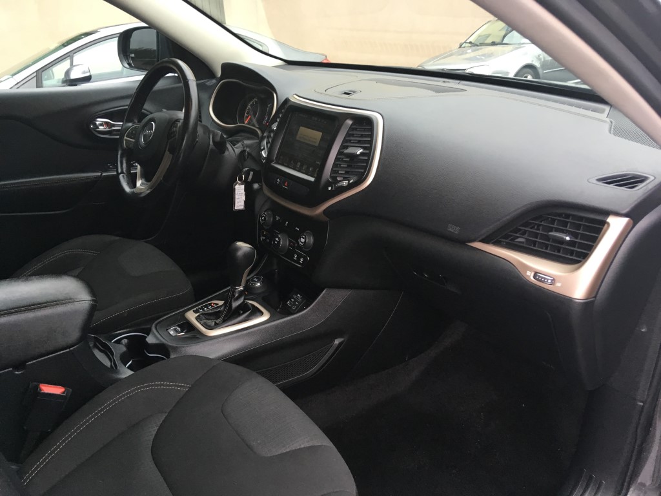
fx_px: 554
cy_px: 248
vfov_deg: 48.2
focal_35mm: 29
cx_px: 330
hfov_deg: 61.7
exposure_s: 1/30
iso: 40
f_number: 2.2
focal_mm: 4.15
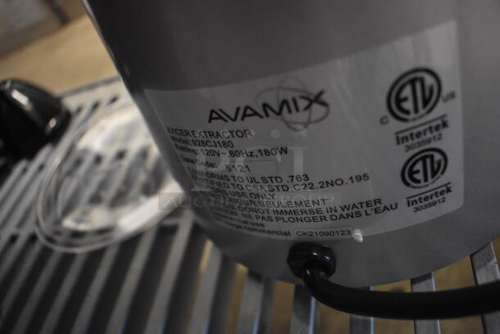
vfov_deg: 48.0
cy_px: 167
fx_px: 375
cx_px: 250
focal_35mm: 27
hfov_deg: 67.3
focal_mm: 18
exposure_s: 1/60
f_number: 3.5
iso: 3200
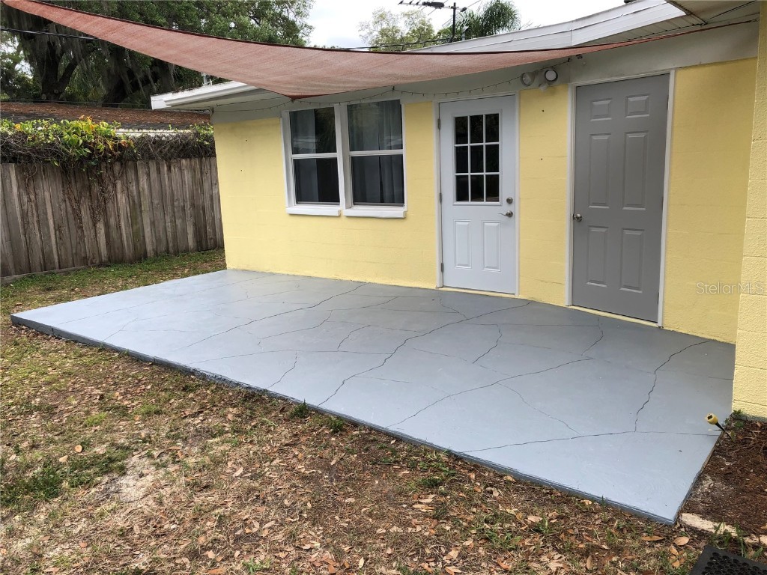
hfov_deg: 63.4
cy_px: 288
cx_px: 384
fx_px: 620
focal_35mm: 28
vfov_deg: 49.7
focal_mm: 4
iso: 20
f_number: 1.8
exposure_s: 1/640
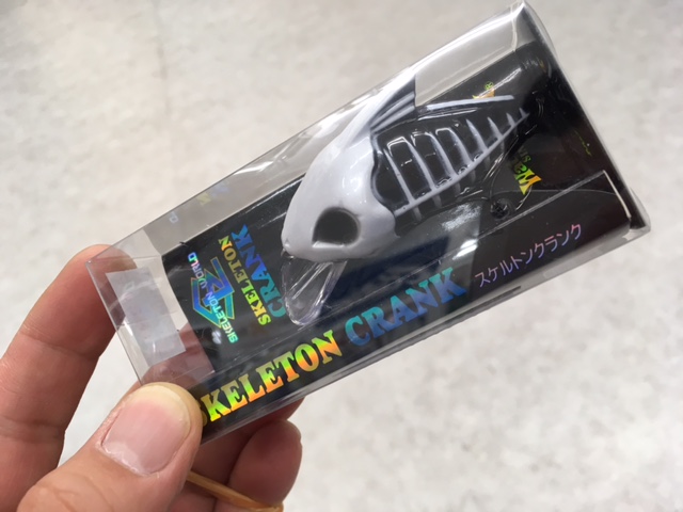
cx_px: 342
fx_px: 572
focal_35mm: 29
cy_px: 256
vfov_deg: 48.2
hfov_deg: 61.7
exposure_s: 1/30
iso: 25
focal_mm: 4.15
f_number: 2.2
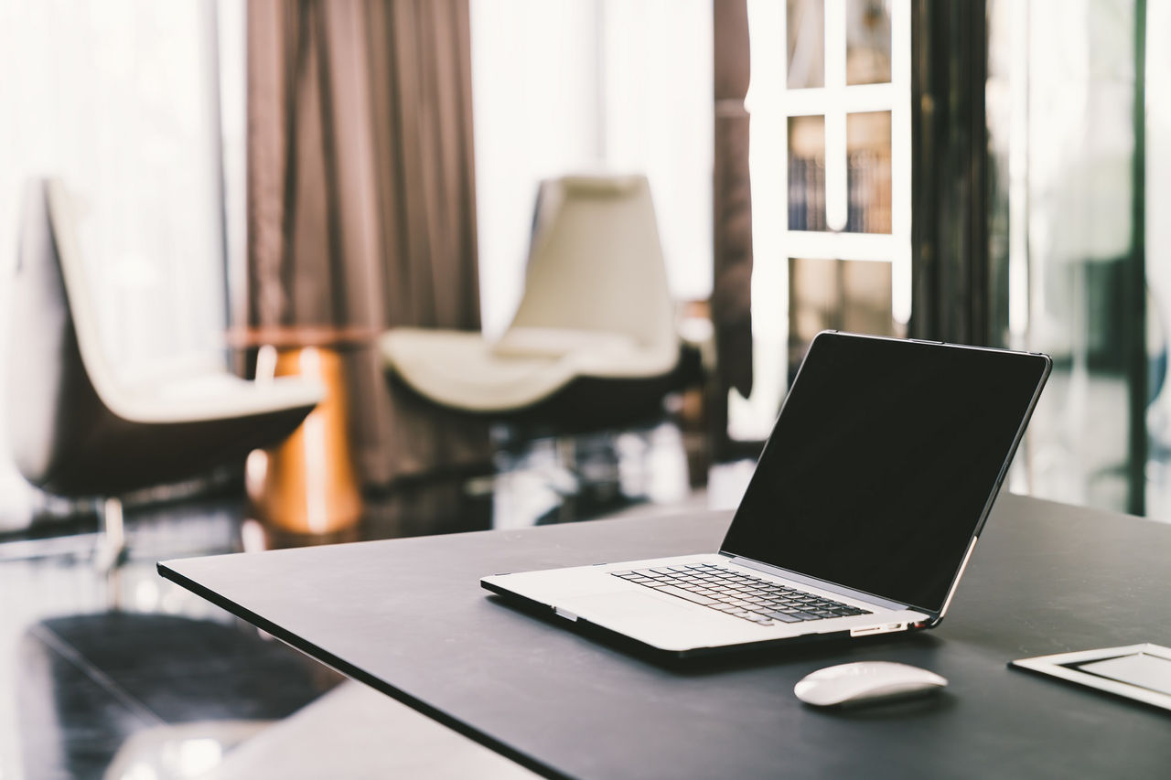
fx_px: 2276
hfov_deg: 28.8
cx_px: 586
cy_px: 390
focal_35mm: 70
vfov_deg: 19.5
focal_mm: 70
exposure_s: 1/40
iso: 100
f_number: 2.8
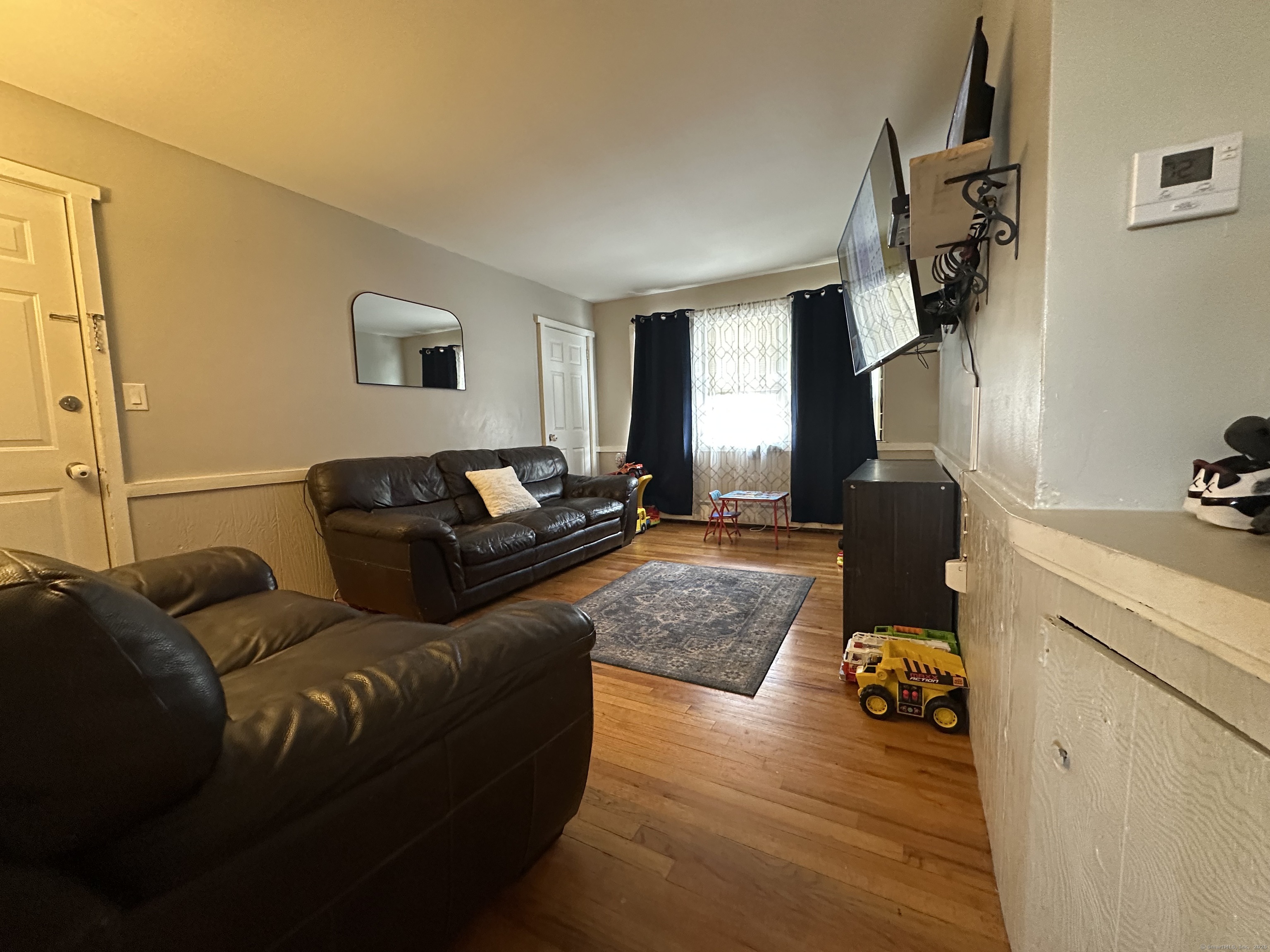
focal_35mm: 14
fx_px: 514
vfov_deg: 85.7
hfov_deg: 102.1
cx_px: 635
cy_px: 476
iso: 500
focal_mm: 2.22
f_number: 2.2
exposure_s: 1/60
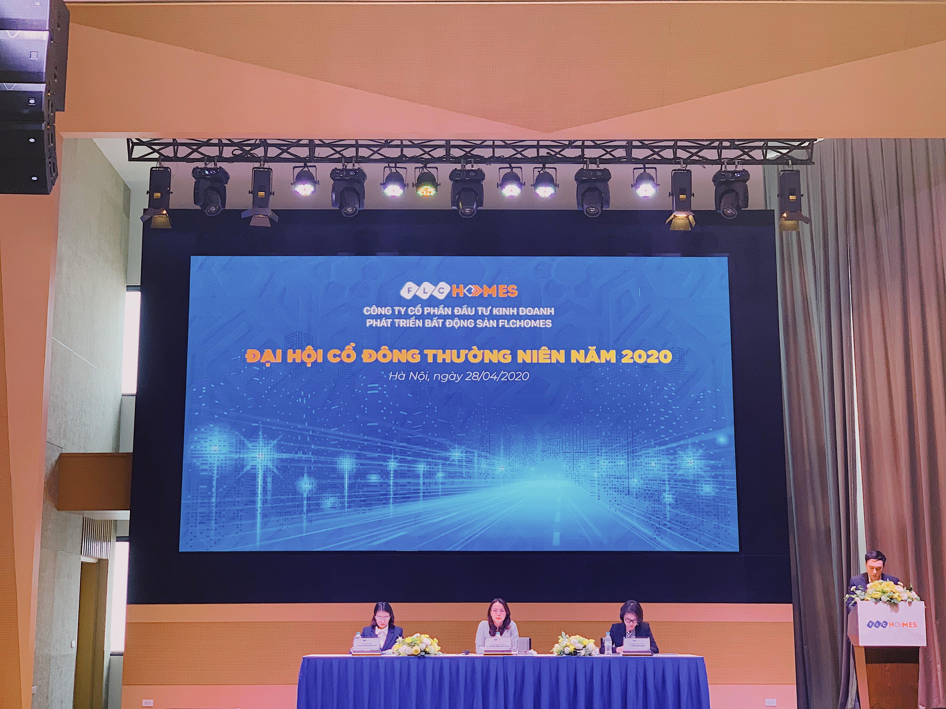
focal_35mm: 52
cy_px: 354
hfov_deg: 36.8
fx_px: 1421
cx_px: 473
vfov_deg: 28.0
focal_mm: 6
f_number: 2.4
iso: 125
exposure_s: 1/113
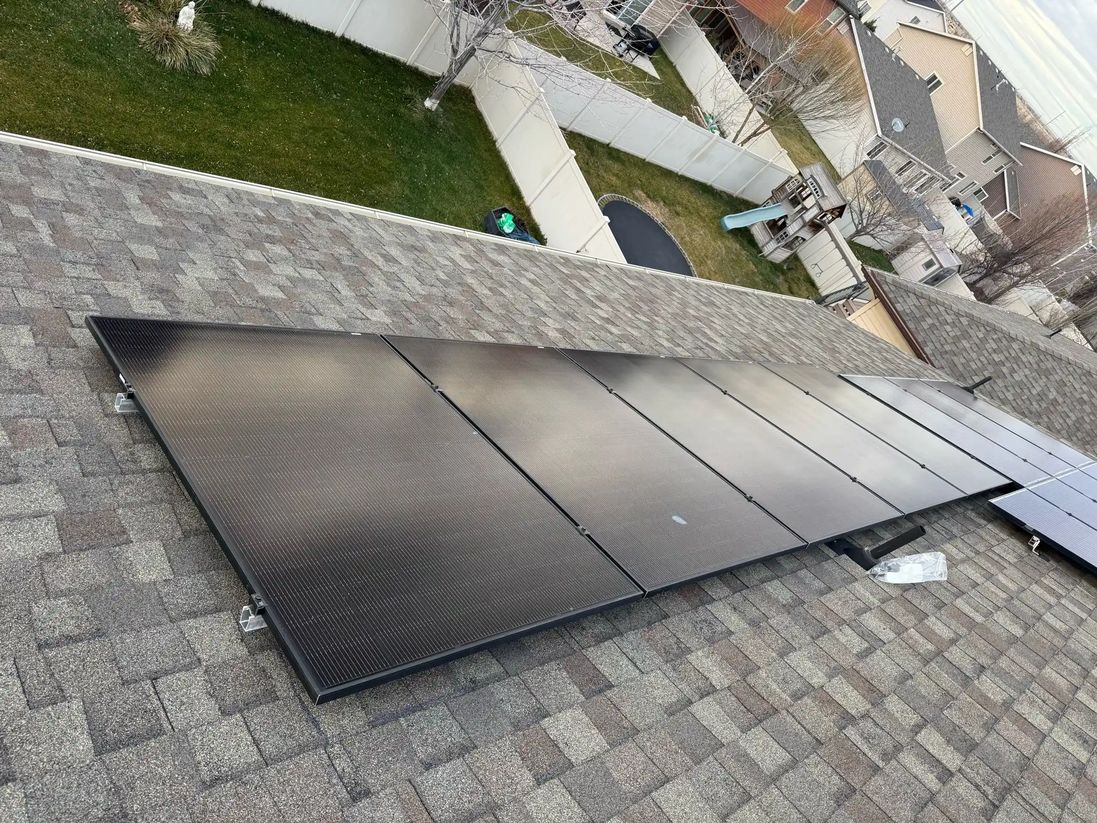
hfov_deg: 71.6
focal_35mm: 24
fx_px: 761
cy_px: 412
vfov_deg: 56.8
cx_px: 548
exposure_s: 1/135
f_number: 1.78
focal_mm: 6.76
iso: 50
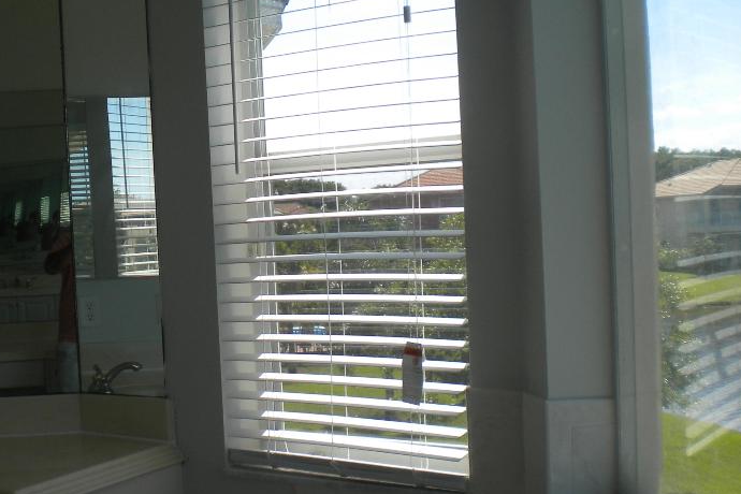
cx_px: 241
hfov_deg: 36.5
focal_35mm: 54
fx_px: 1111
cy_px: 284
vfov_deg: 25.0
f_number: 4.6
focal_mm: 6.3
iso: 80
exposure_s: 1/435
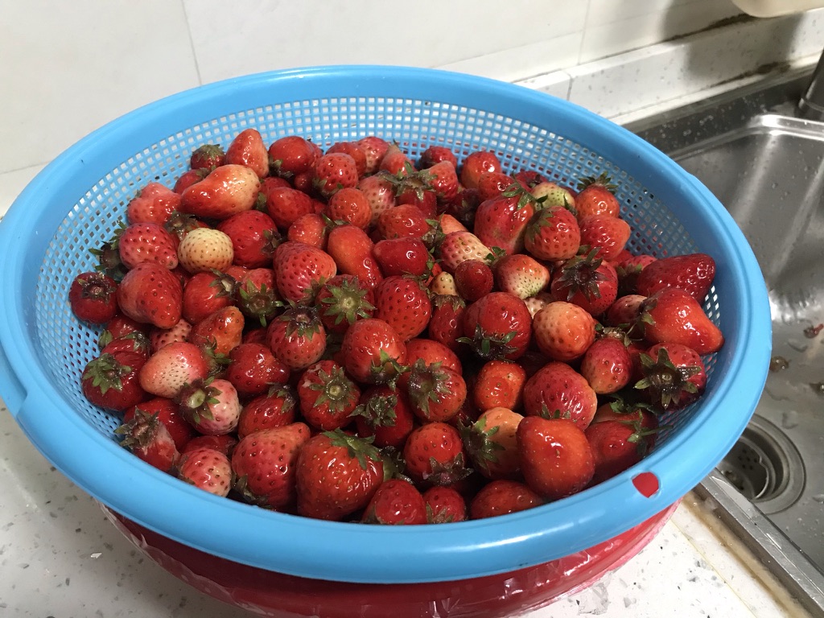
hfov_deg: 63.4
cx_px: 412
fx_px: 667
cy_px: 309
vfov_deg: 49.7
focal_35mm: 28
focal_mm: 3.99
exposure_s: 1/11
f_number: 1.8
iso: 100
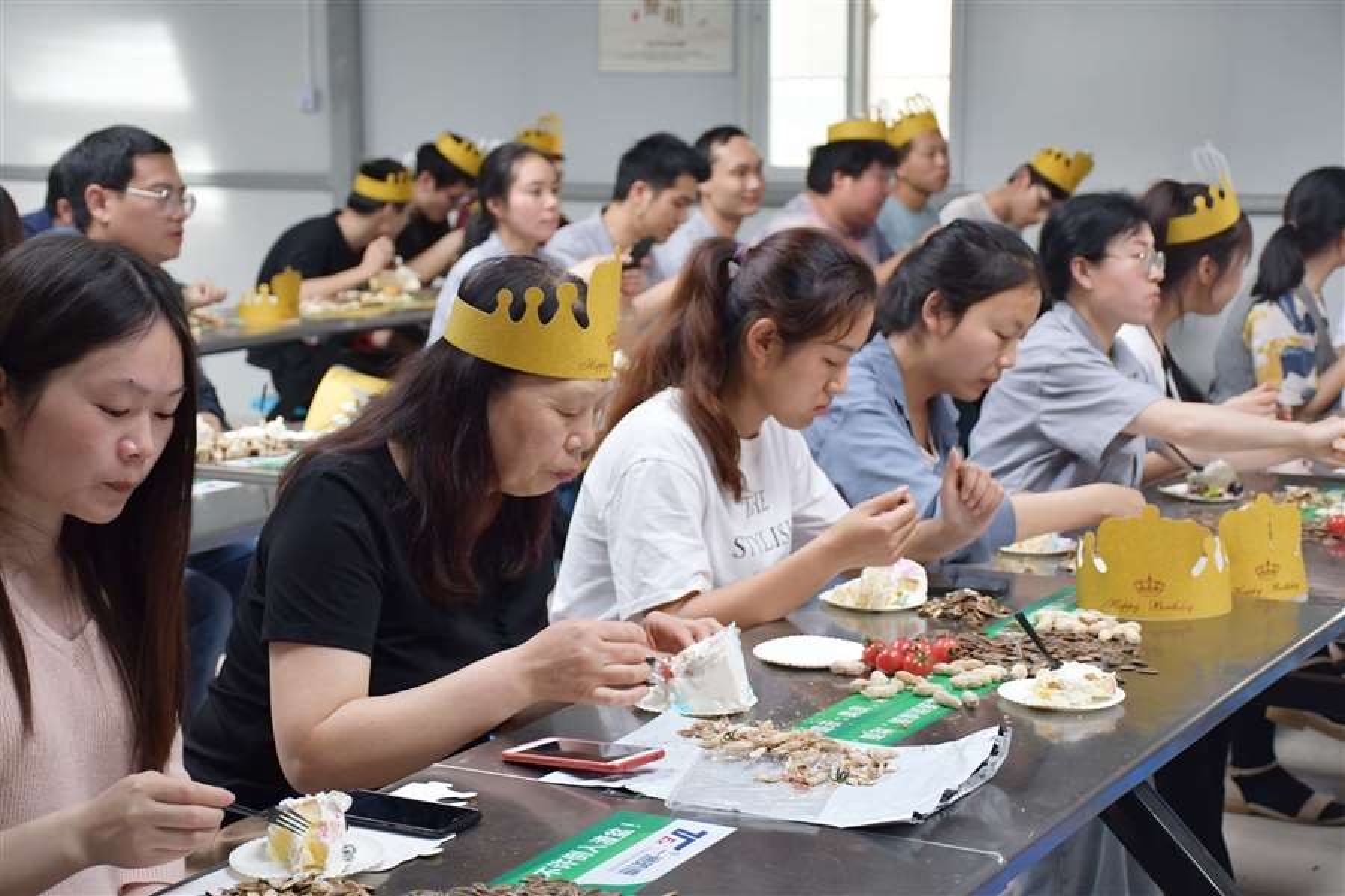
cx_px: 672
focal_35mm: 67
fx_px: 2503
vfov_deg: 20.3
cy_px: 448
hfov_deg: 30.1
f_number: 4.5
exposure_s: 1/125
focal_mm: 45
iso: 1100
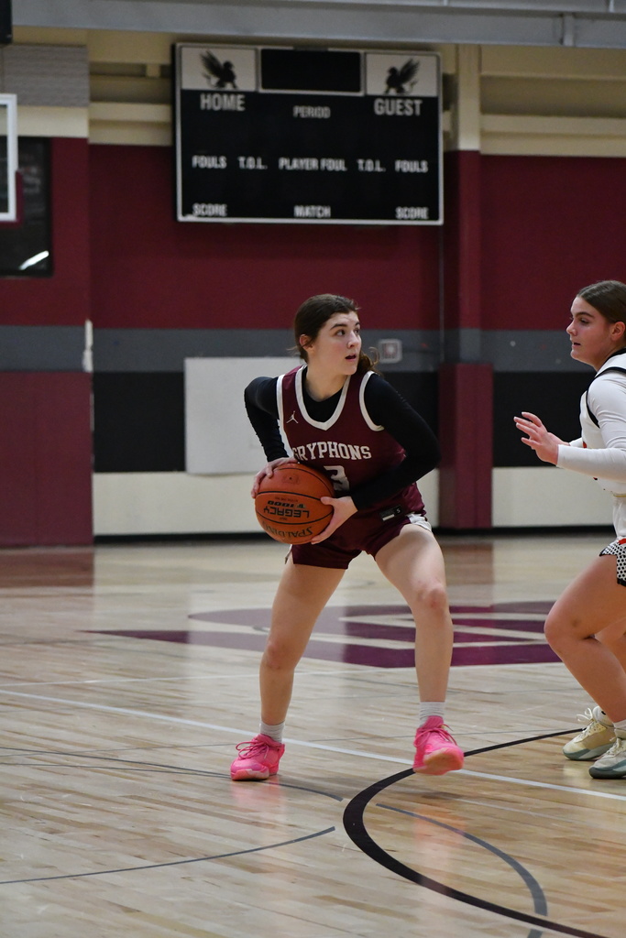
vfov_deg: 14.9
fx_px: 3598
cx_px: 313
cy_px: 469
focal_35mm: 138
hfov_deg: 9.9
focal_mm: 92
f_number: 4.8
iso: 8000
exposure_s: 1/500
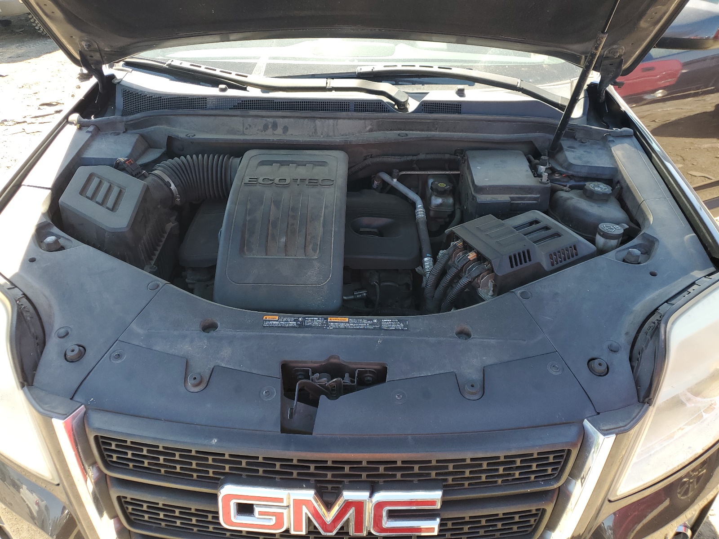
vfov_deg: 53.1
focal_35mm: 26
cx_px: 360
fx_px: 540
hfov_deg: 67.3
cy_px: 270
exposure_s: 1/286
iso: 50
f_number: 1.5
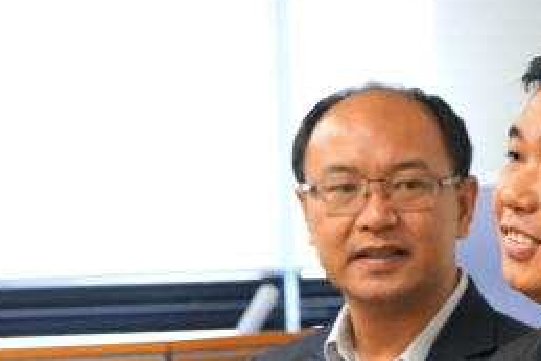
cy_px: 391
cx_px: 102
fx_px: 2180
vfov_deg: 9.4
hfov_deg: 14.1
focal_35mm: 145
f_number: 4
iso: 1000
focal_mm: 47
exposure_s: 1/160
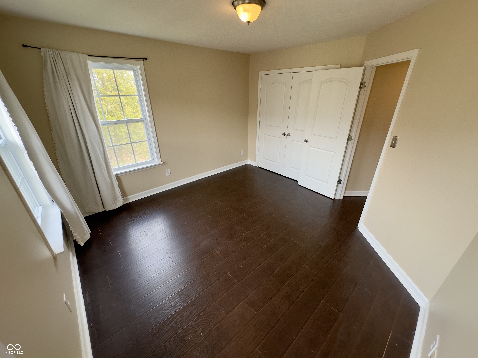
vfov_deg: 85.7
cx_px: 239
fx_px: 193
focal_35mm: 14
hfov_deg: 102.1
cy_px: 179
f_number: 2.2
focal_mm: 2.22
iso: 125
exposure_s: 1/120
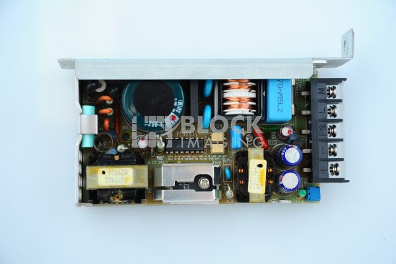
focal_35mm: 110
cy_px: 132
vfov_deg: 12.4
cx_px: 198
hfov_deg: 18.6
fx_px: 1209
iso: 800
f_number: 8
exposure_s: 1/100
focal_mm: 110
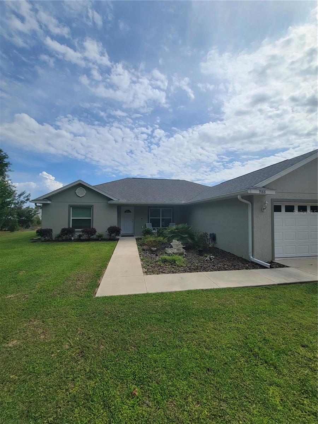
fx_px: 159
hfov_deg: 89.9
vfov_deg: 106.2
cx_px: 159
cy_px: 212
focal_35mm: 13
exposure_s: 1/3291
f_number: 2.2
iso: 50
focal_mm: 2.2
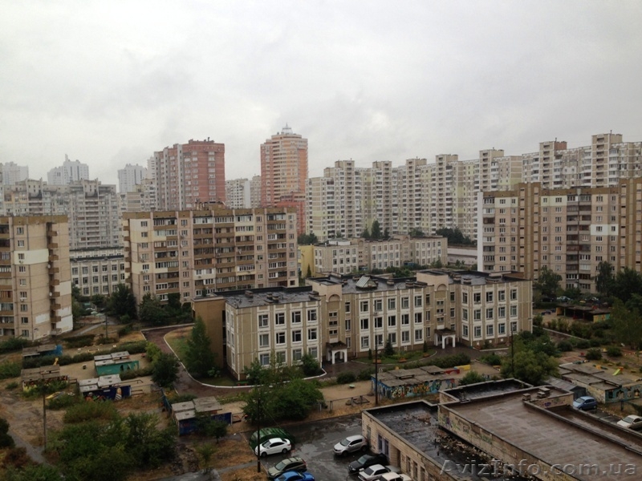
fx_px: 612
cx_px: 321
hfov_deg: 55.4
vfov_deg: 42.9
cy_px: 240
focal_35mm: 33
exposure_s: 1/274
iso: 50
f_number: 2.4
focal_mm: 4.13
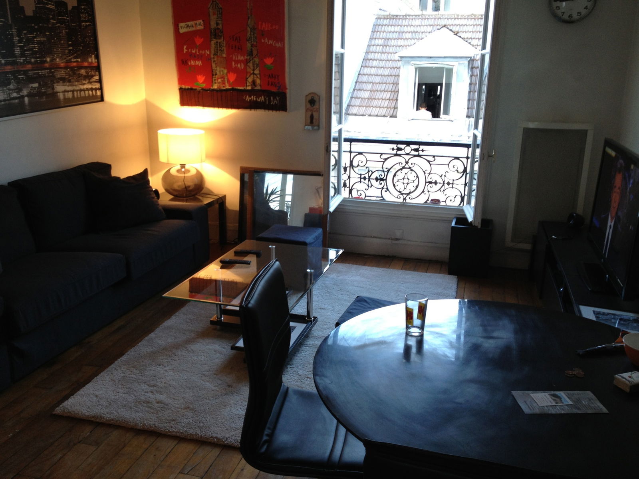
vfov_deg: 40.7
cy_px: 240
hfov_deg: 52.6
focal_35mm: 35
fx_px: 646
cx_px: 320
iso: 64
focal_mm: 4.28
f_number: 2.4
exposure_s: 1/20
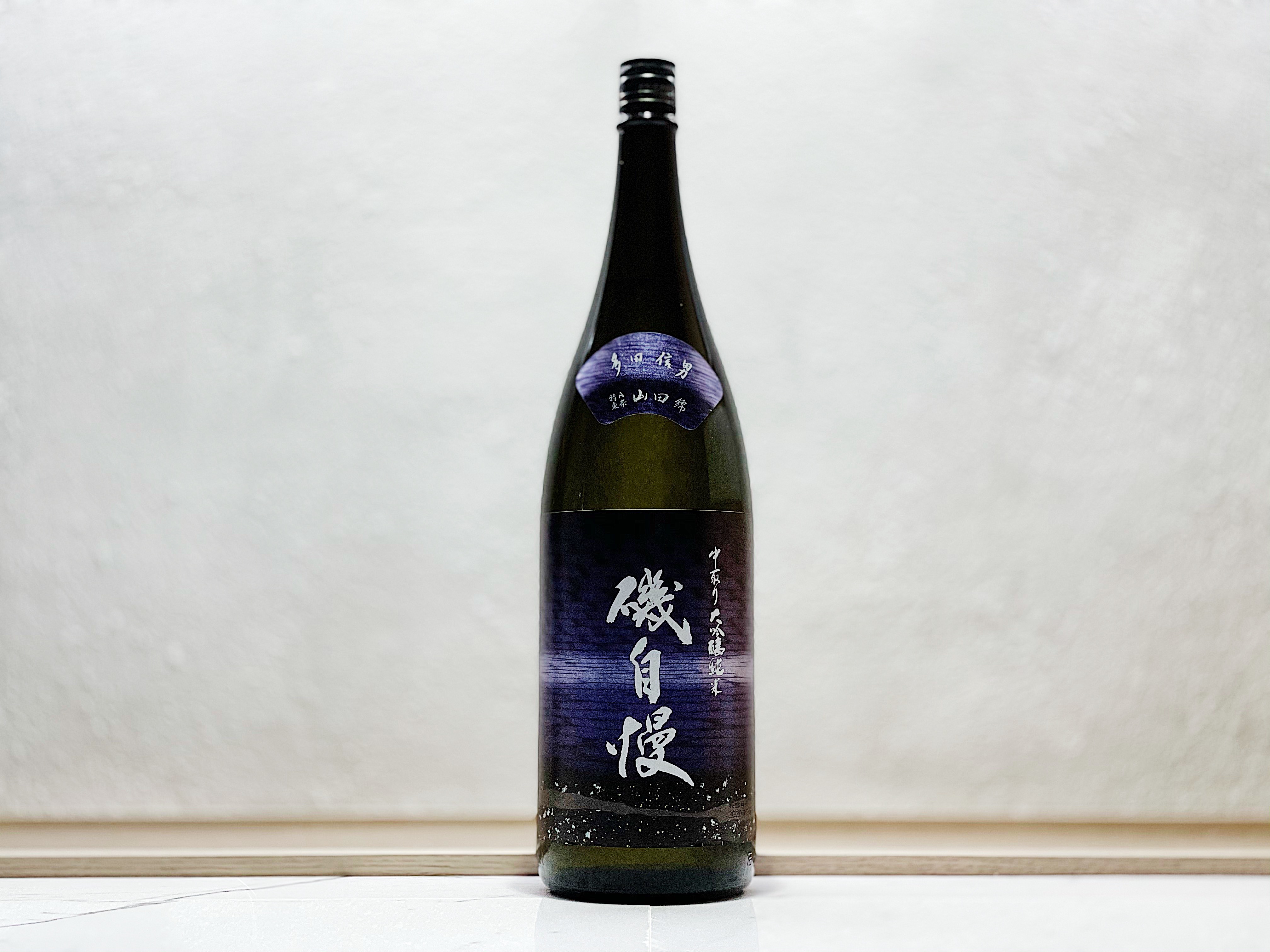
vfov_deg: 28.0
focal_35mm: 52
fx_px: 1908
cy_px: 476
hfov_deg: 36.8
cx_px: 635
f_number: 2
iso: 125
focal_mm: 6
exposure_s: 1/122
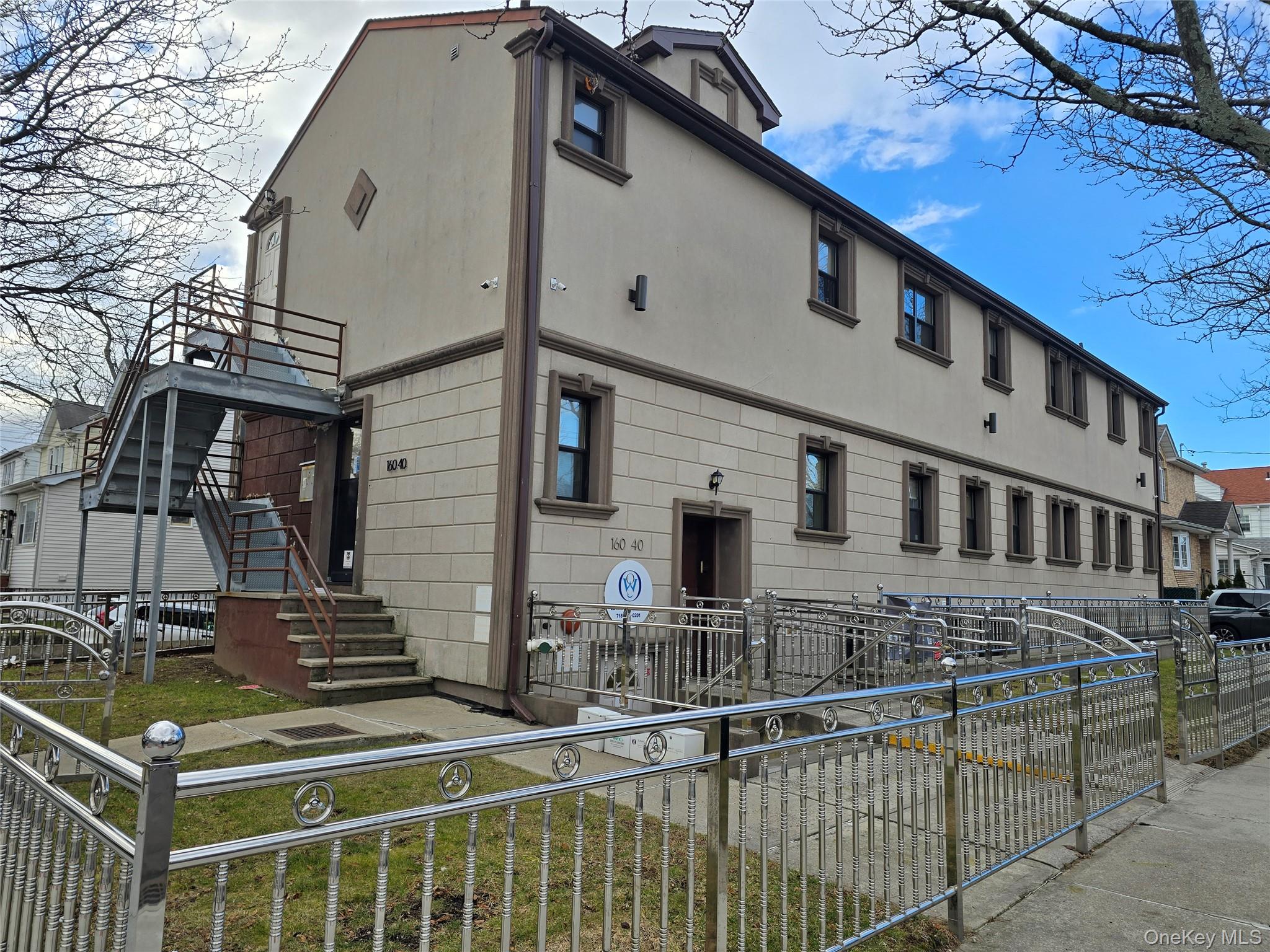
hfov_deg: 73.9
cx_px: 635
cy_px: 476
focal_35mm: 23
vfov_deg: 58.9
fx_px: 844
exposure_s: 1/479
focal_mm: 6.3
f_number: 1.7
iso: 12
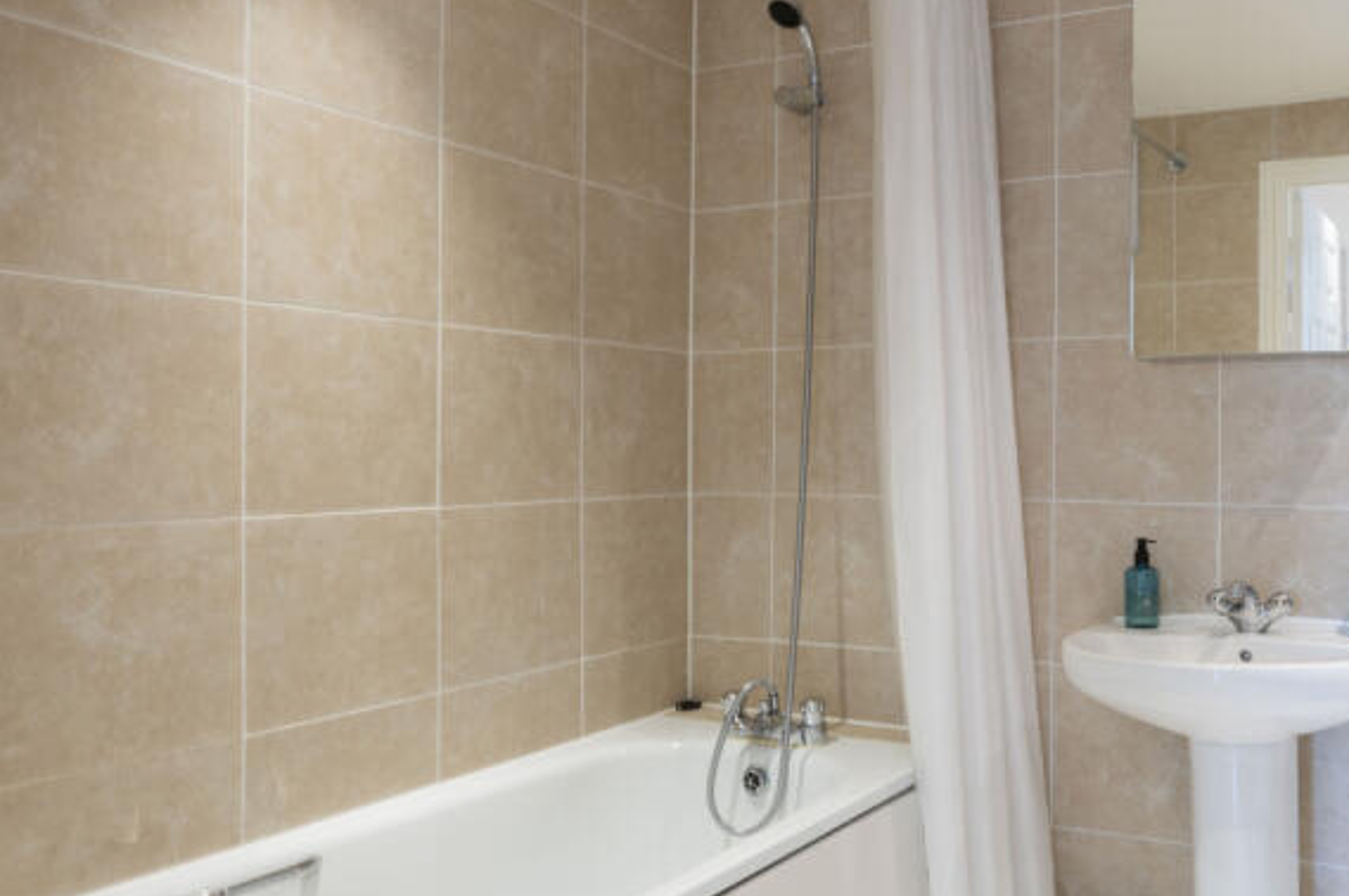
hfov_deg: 60.8
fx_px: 1044
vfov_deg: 46.4
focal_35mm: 28
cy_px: 475
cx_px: 1062
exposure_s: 1.6
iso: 200
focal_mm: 15.5
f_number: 16
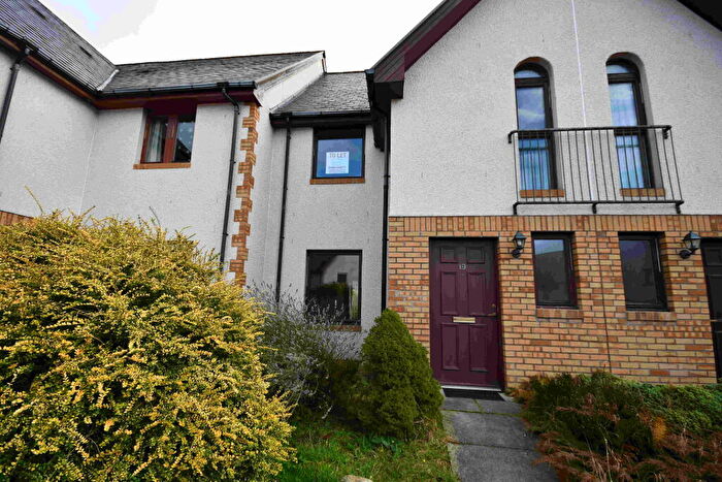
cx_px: 361
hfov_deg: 100.4
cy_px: 241
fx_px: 301
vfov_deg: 77.4
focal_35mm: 15
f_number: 5.6
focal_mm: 10
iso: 320
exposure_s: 1/250
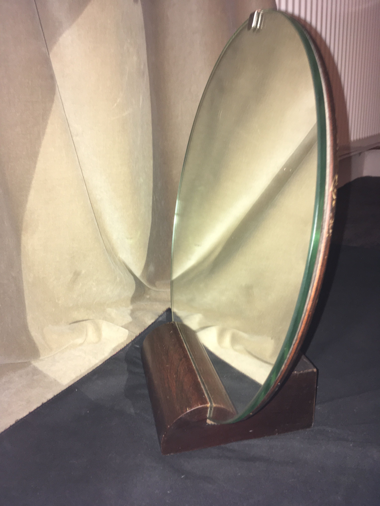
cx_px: 190
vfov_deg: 61.7
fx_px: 424
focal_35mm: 29
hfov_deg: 48.2
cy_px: 253
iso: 50
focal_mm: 4.15
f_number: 2.2
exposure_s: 1/17
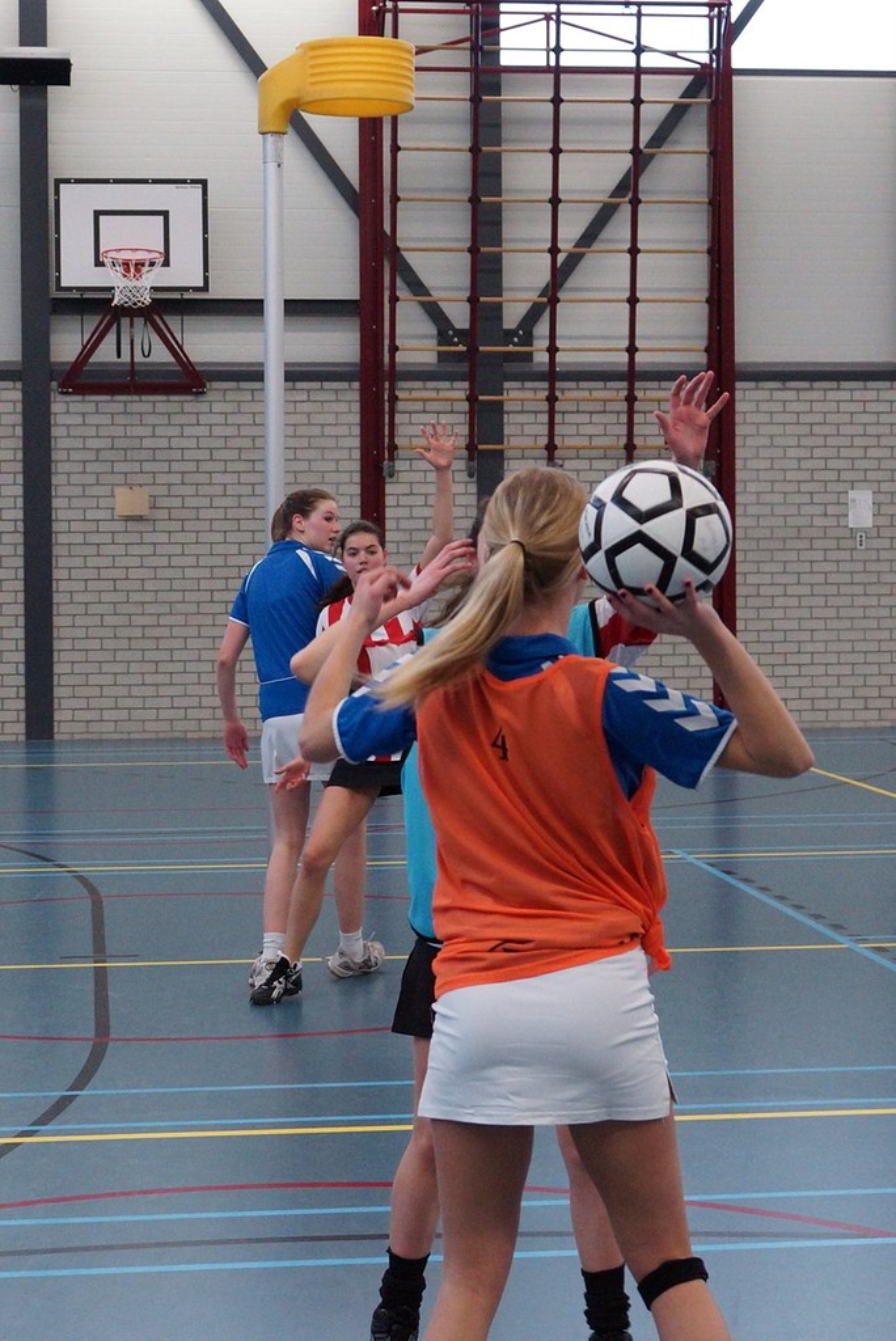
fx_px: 1454
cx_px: 448
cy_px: 670
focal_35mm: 39
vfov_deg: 49.5
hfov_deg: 34.3
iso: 1250
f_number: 3.2
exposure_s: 1/320
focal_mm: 26
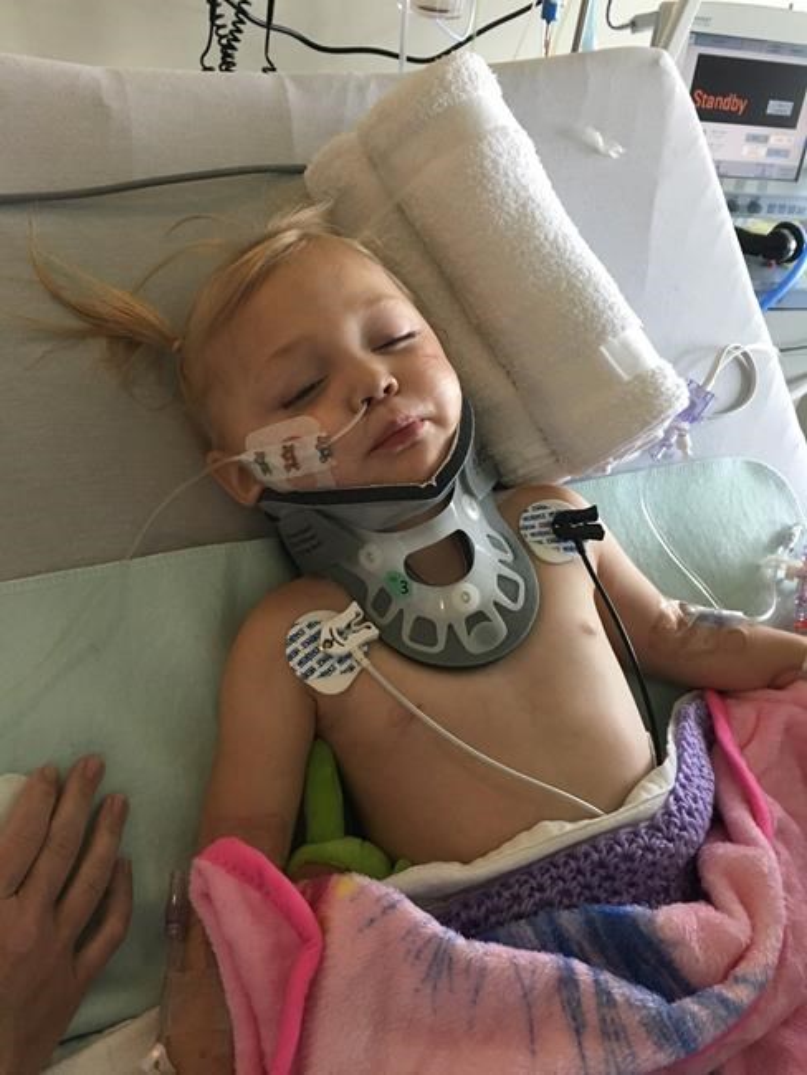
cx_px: 404
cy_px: 538
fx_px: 901
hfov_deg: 48.3
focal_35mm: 29
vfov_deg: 61.6
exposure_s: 1/30
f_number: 2.2
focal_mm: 4.15
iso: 100
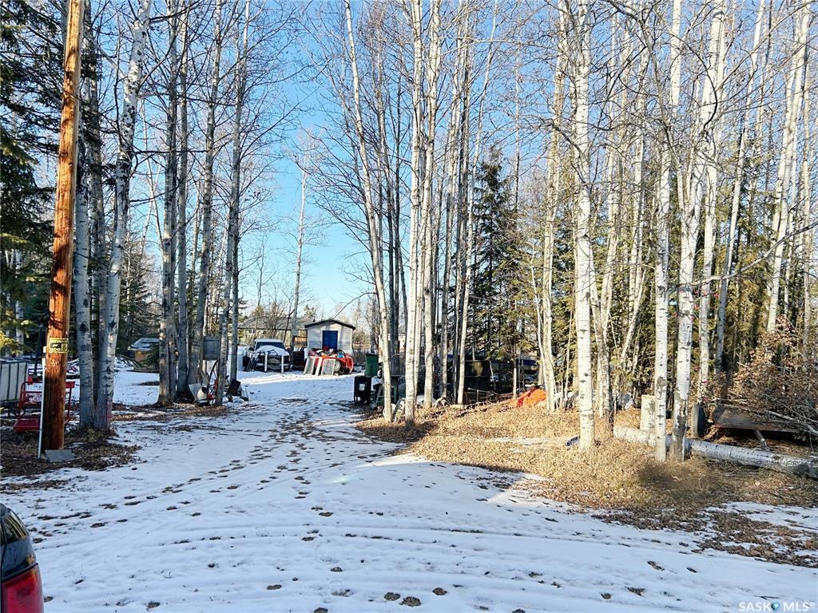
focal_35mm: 26
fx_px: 614
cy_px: 306
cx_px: 409
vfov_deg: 53.1
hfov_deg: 67.3
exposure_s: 1/1808
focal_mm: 5.7
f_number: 1.5
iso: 50
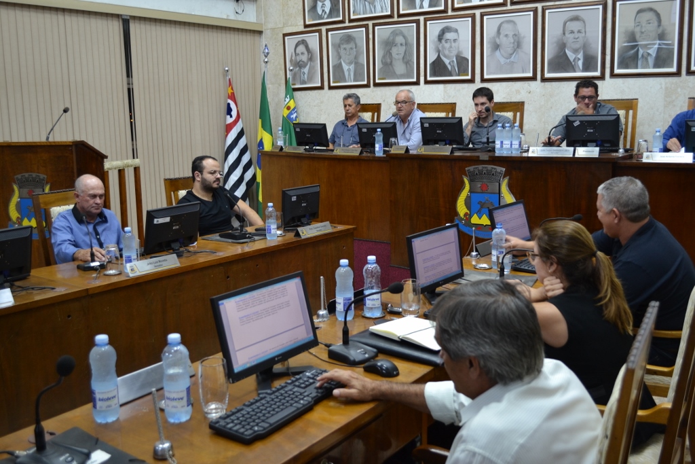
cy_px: 232
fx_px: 695
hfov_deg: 53.1
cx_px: 348
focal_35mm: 36
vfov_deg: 36.9
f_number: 4
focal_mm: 24
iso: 400
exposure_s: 1/20
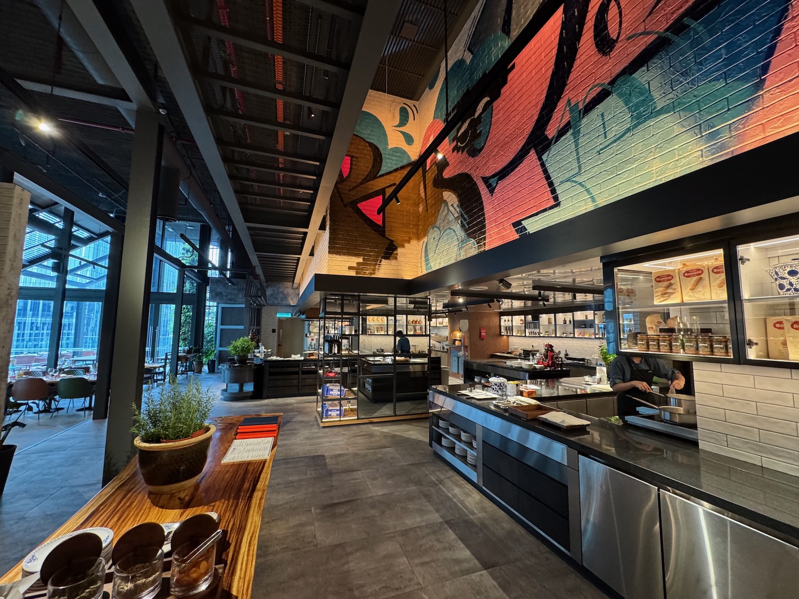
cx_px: 400
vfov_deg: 85.7
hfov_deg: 102.1
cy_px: 300
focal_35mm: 14
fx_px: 323
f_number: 2.2
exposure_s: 1/59
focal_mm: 2.22
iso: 500
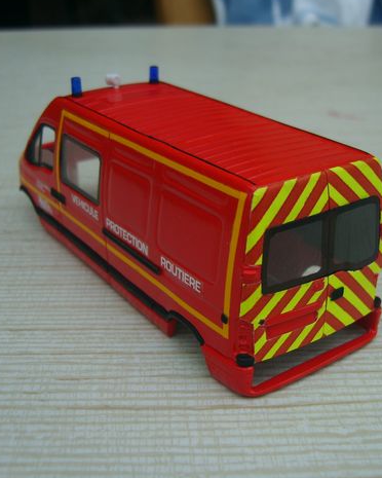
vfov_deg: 39.5
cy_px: 232
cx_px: 205
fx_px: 664
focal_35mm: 47
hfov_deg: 32.1
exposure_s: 1/500
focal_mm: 7.4
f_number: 2.8
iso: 50
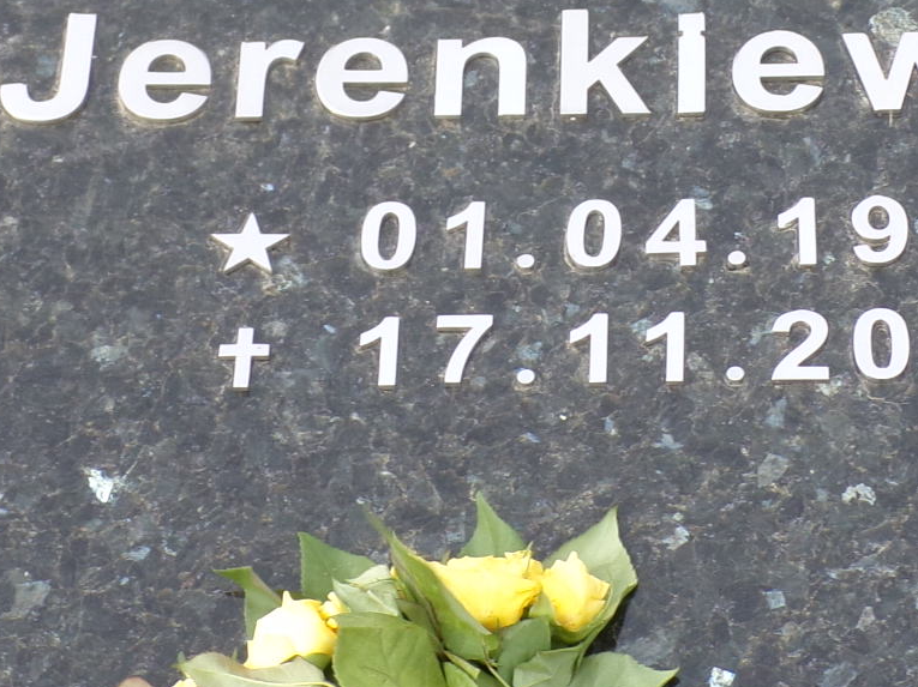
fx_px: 3976
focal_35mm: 150
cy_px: 234
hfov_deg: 13.1
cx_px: 695
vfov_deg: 9.9
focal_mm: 10.1
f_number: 5.3
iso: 80
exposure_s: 1/140
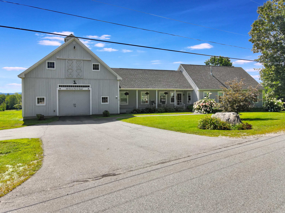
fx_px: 198
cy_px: 106
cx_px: 142
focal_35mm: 24
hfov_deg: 71.6
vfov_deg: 56.8
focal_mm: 4.5
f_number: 2.8
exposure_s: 1/1000
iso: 200
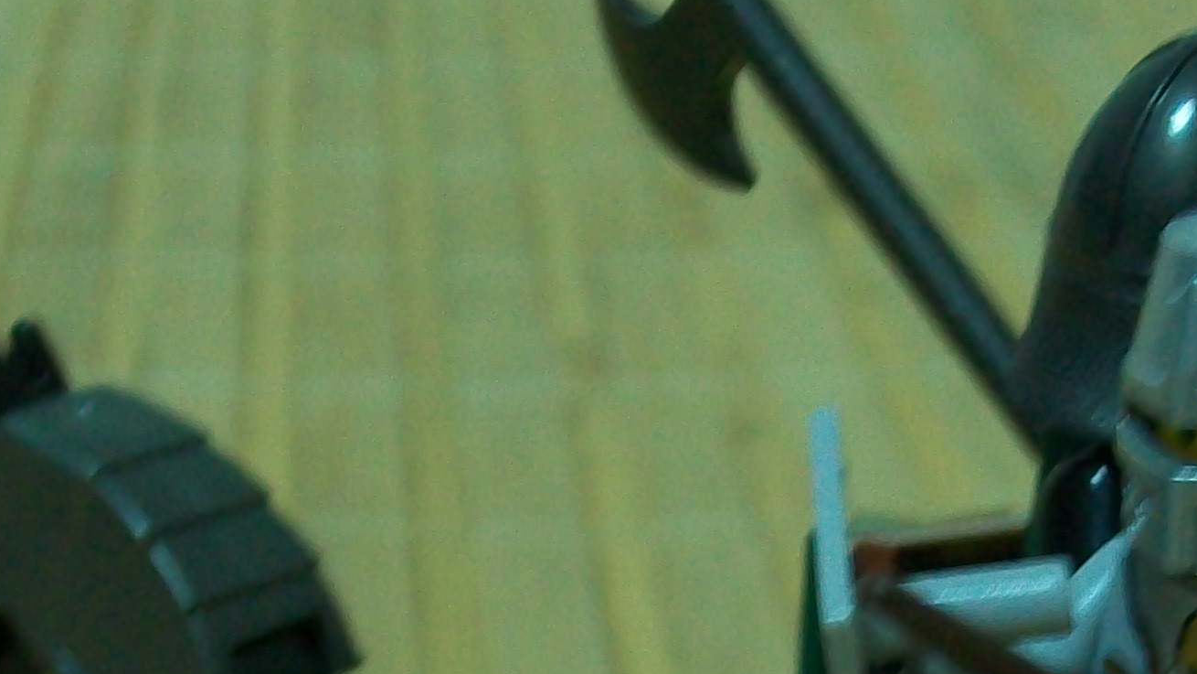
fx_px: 4856
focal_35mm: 153
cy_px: 923
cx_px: 1054
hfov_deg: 13.9
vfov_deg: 7.8
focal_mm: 8.8
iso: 160
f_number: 3.6
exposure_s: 1/8
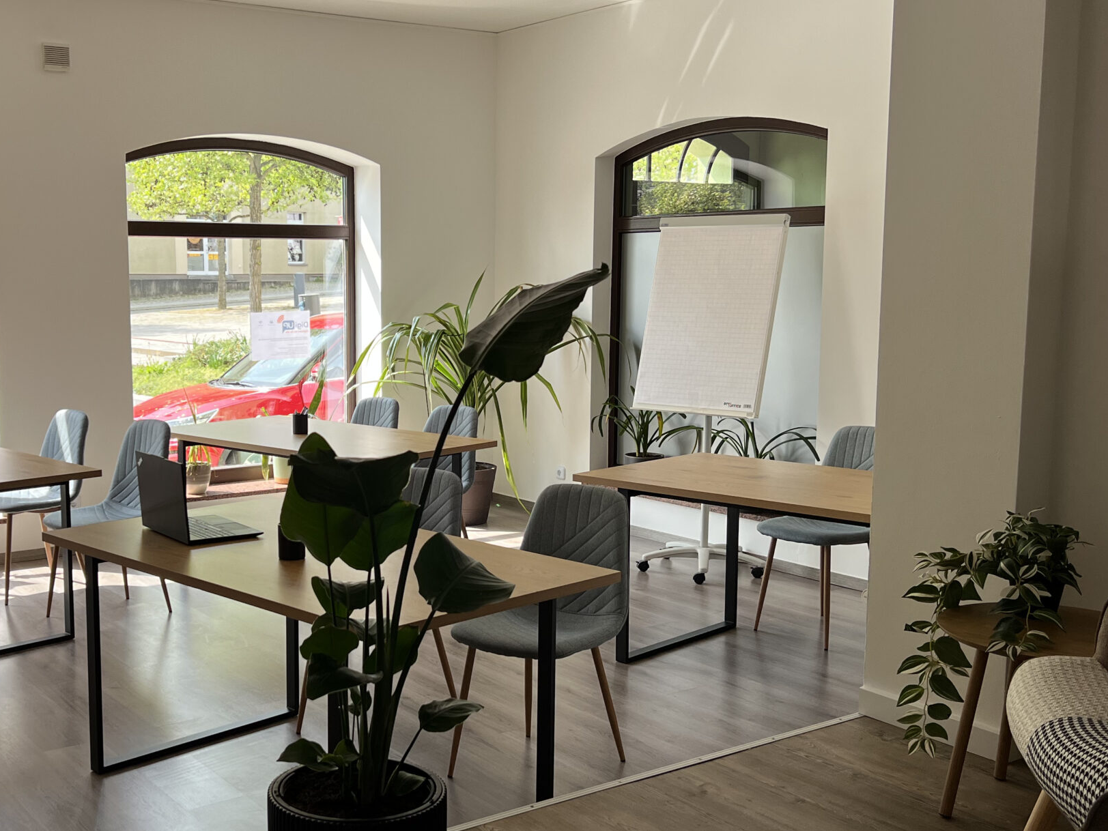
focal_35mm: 41
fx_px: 1313
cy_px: 431
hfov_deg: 45.3
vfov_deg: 35.1
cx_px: 395
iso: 50
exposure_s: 1/357
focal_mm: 5.7
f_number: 1.5
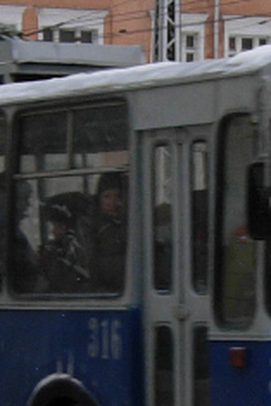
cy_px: 312
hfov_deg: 5.0
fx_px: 3112
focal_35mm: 276
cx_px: 333
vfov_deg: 7.4
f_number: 4.3
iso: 50
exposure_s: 1/121
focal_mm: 10.1
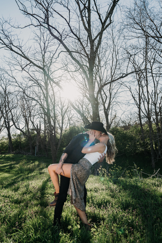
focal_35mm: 24
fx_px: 162
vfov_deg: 73.7
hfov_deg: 53.1
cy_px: 122
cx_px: 81
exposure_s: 1/500
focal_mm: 24
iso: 250
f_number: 4
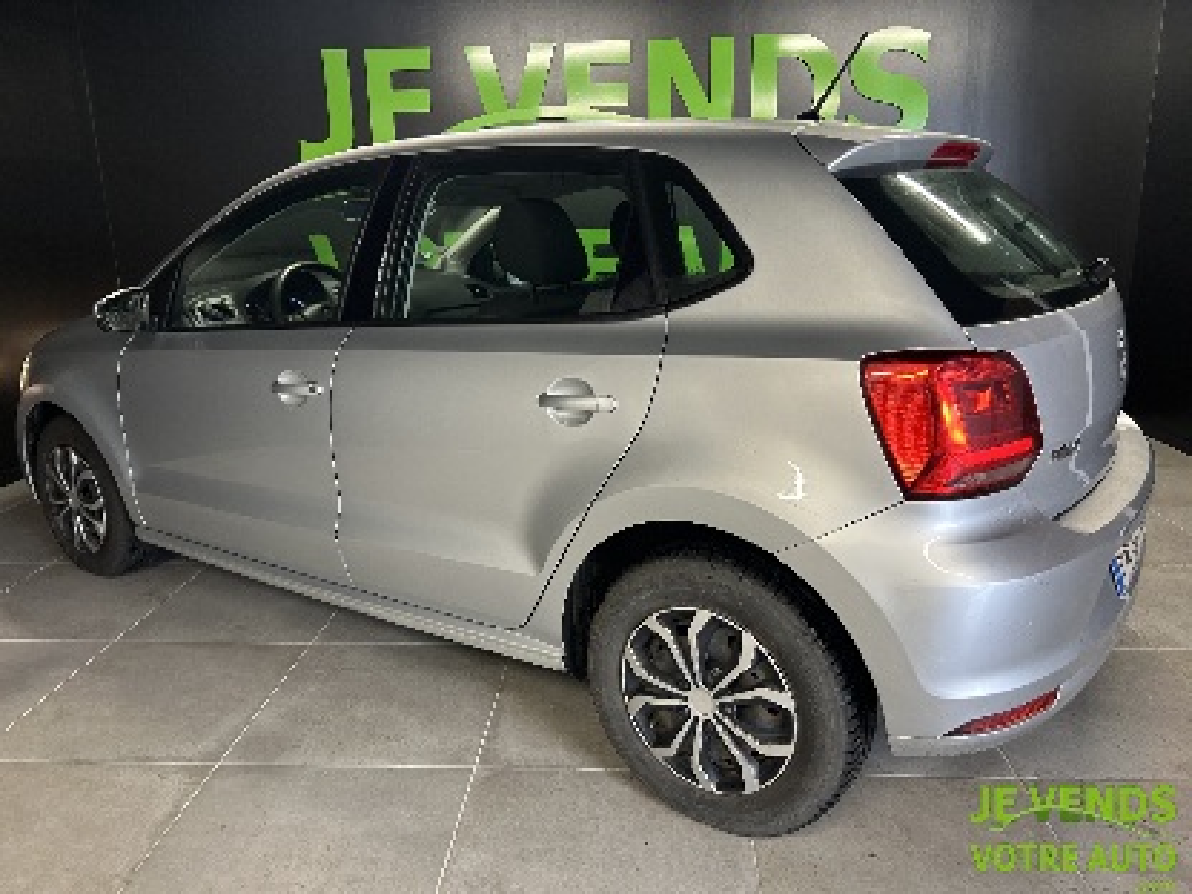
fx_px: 895
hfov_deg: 67.3
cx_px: 596
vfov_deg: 53.1
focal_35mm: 26
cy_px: 447
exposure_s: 1/50
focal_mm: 5.7
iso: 125
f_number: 1.5
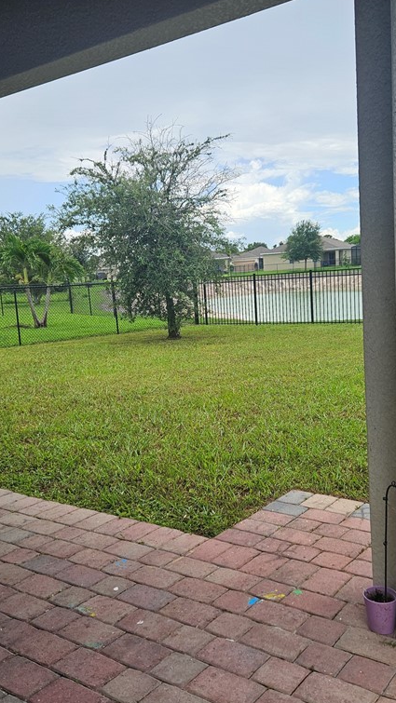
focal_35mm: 34
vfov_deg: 58.0
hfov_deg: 34.6
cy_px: 351
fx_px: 634
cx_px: 218
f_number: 1.8
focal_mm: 5.4
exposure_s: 1/1212
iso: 40
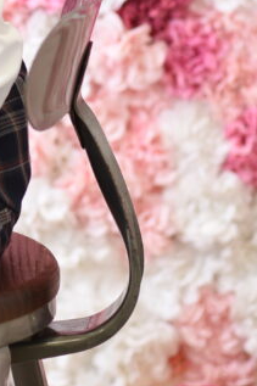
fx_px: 2948
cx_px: -146
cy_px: 17
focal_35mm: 275
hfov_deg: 4.9
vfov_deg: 7.5
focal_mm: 85
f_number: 1.8
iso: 320
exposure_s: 1/200
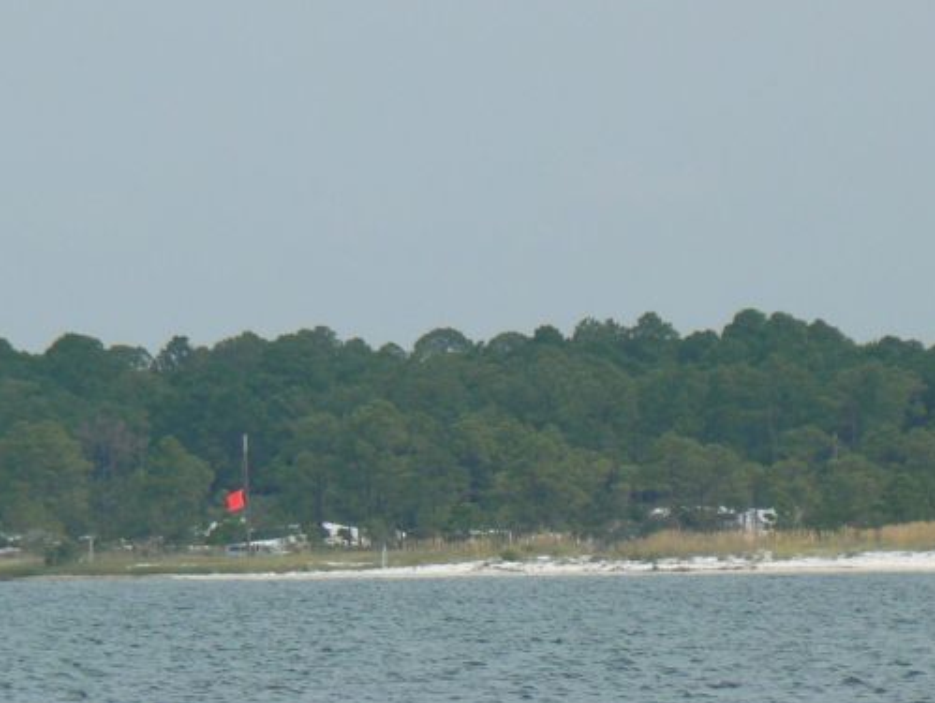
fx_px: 18705
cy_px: 484
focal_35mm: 692
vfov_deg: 2.2
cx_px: 268
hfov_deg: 2.9
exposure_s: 1/500
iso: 80
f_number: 6.3
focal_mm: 72
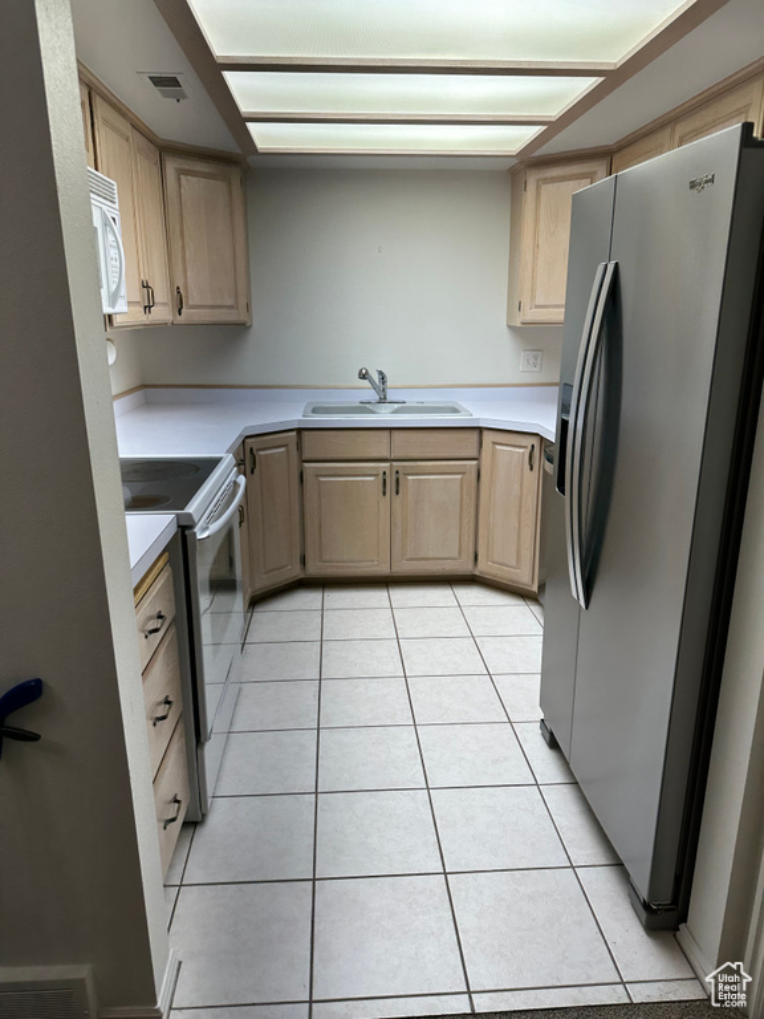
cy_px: 510
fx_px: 706
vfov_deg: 71.6
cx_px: 382
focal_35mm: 24
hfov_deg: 56.8
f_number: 1.78
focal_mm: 6.86
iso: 64
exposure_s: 1/169
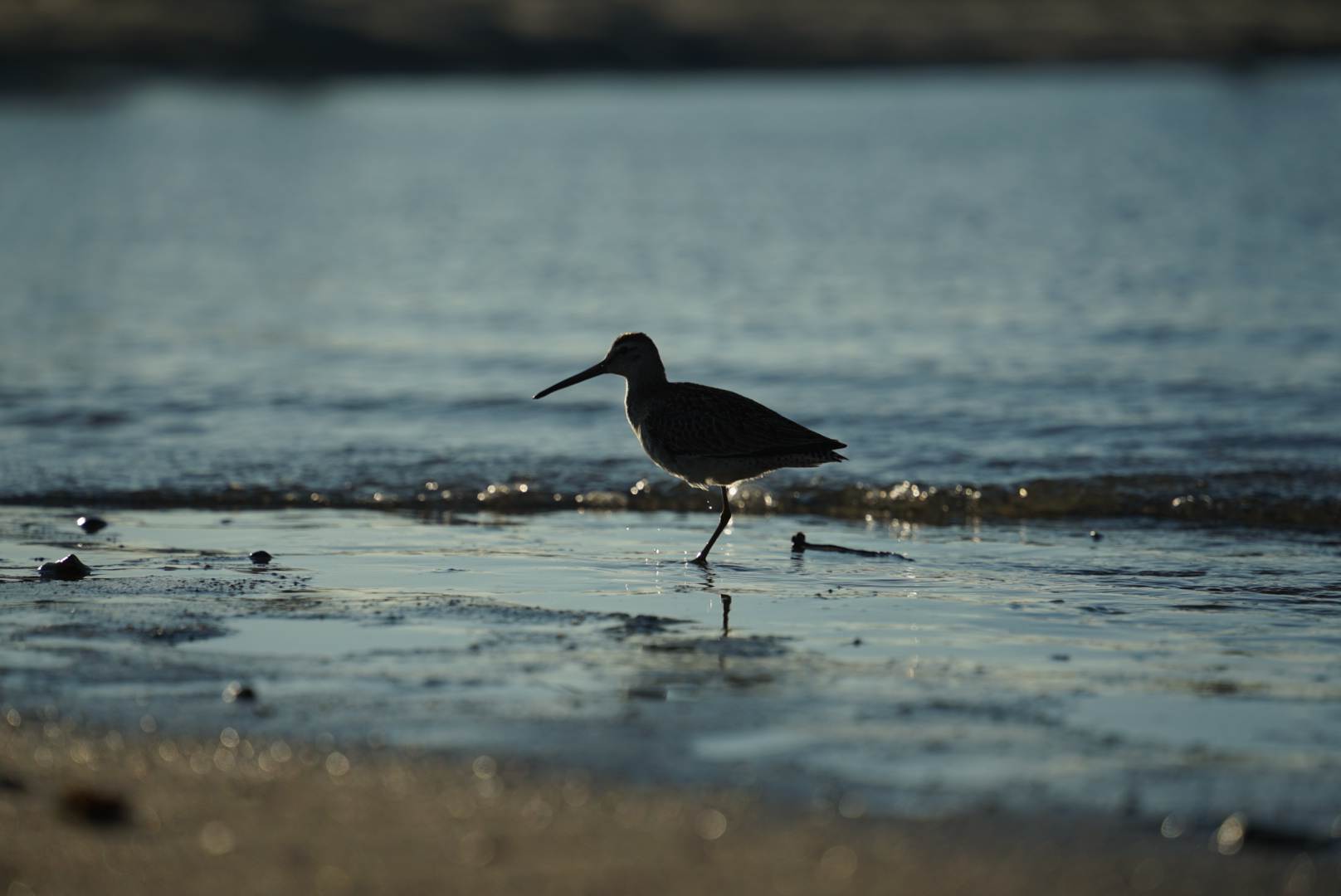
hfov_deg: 10.3
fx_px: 7455
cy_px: 448
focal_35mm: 200
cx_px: 670
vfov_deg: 6.9
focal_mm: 200
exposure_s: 1/1250
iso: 100
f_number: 5.6
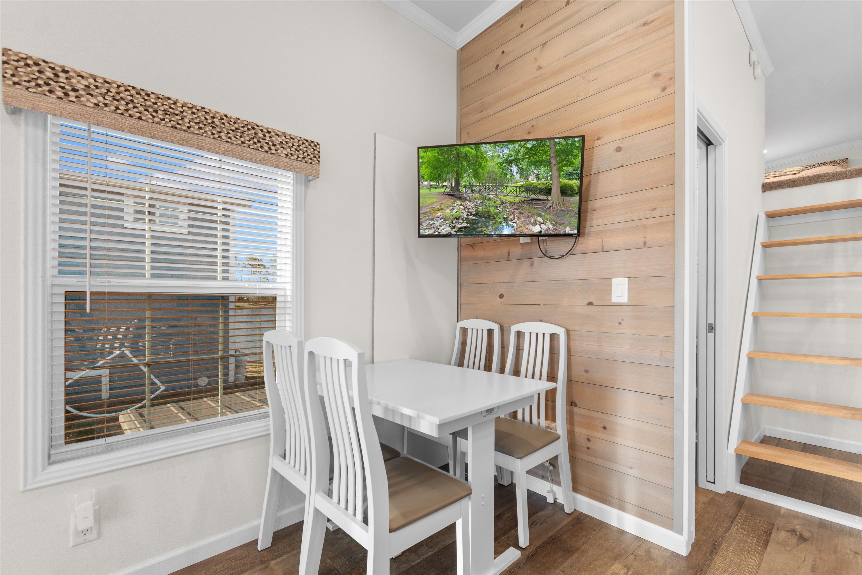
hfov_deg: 100.4
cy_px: 288
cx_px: 431
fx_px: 359
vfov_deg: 77.3
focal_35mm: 15
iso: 100
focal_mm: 10
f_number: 4.5
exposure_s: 1/1.25
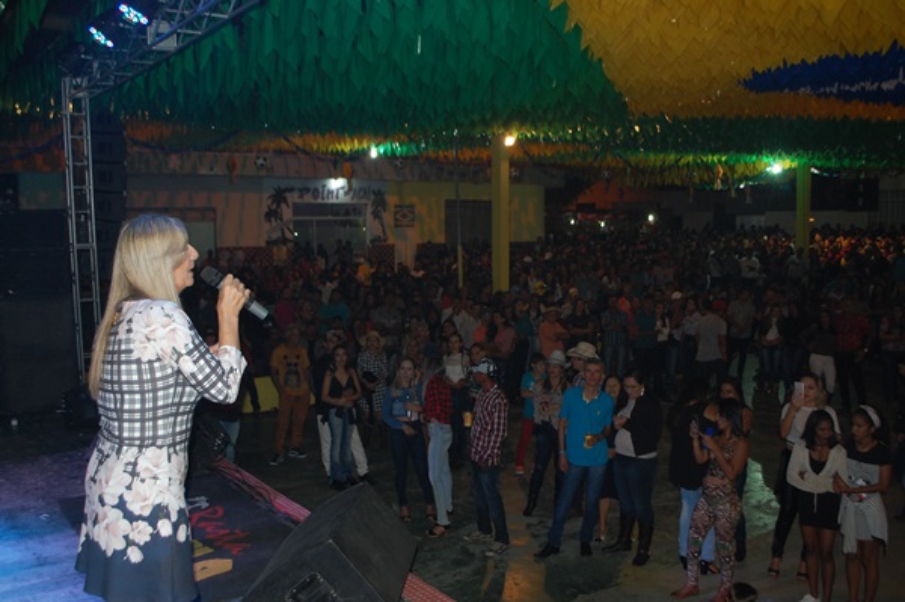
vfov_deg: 39.9
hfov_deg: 57.3
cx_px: 452
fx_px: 829
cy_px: 301
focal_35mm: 33
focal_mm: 22
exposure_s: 1/60
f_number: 4
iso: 400
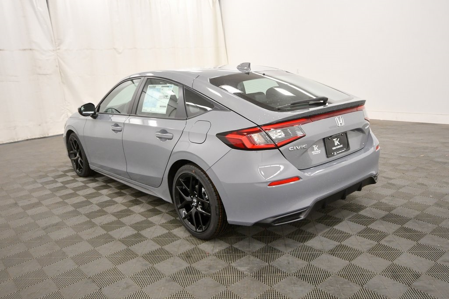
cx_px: 224
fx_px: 337
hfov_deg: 67.4
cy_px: 150
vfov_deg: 47.9
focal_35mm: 27
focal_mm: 18
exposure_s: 1/125
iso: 1100
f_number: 5.3
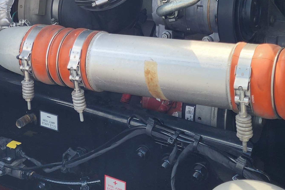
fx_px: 570
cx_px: 74
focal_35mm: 72
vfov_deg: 18.1
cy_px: -27
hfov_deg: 27.7
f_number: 1.8
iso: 12
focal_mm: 6.4
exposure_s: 1/354
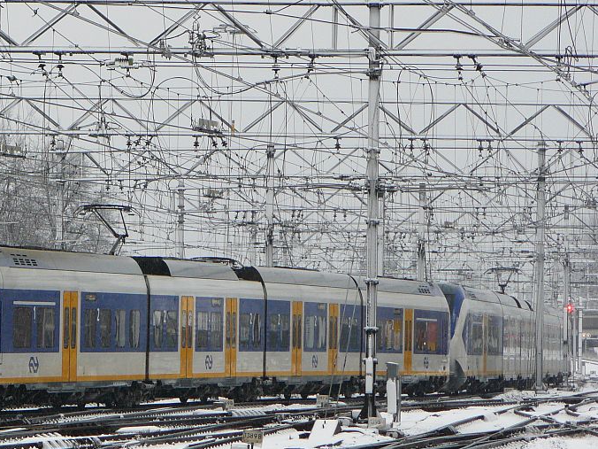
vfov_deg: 5.1
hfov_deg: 6.7
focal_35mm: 294
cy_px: 238
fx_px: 5079
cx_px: 189
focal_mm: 32.3
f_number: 4
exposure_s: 1/125
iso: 100
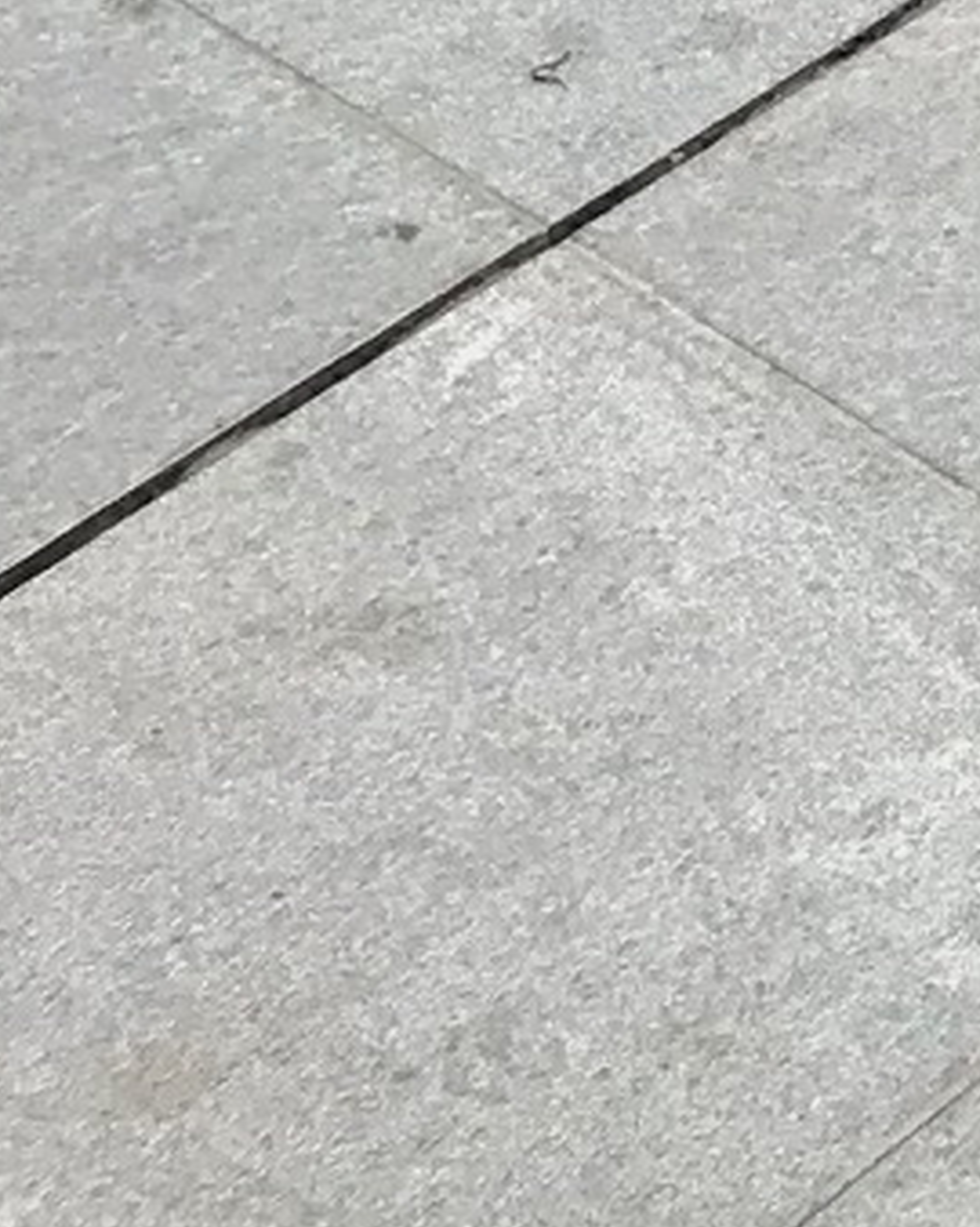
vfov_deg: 10.6
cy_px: -1423
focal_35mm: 163
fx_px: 5915
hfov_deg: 8.3
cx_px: 2693
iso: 20
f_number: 1.8
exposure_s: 1/308
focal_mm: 3.99
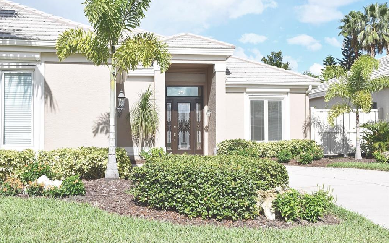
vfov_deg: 31.2
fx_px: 435
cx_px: 194
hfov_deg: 48.2
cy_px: 121
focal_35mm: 41
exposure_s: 1/320
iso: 100
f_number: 9
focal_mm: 27
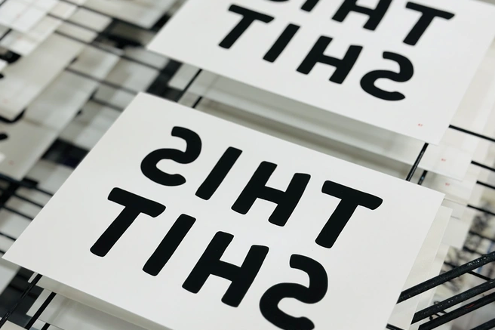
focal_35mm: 67
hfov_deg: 30.1
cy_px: 112
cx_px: 248
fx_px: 921
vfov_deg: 20.2
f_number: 1.78
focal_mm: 6.86
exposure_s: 1/50
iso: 80
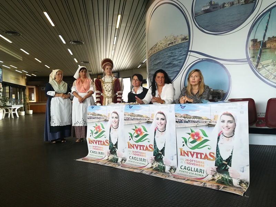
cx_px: 138
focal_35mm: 26
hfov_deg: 67.3
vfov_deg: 53.1
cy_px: 104
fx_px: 207
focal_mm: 3.83
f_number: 2.2
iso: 160
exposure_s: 1/33.3
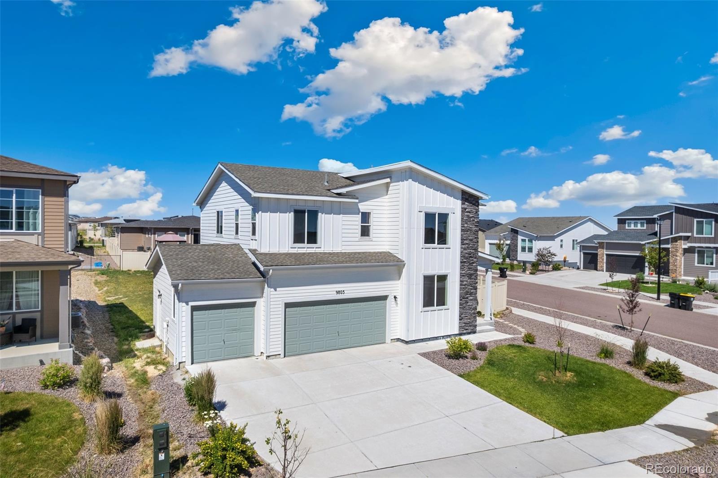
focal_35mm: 22
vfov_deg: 57.2
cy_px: 239
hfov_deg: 78.6
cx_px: 359
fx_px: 439
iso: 100
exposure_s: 1/4000
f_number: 2.8
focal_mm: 8.38
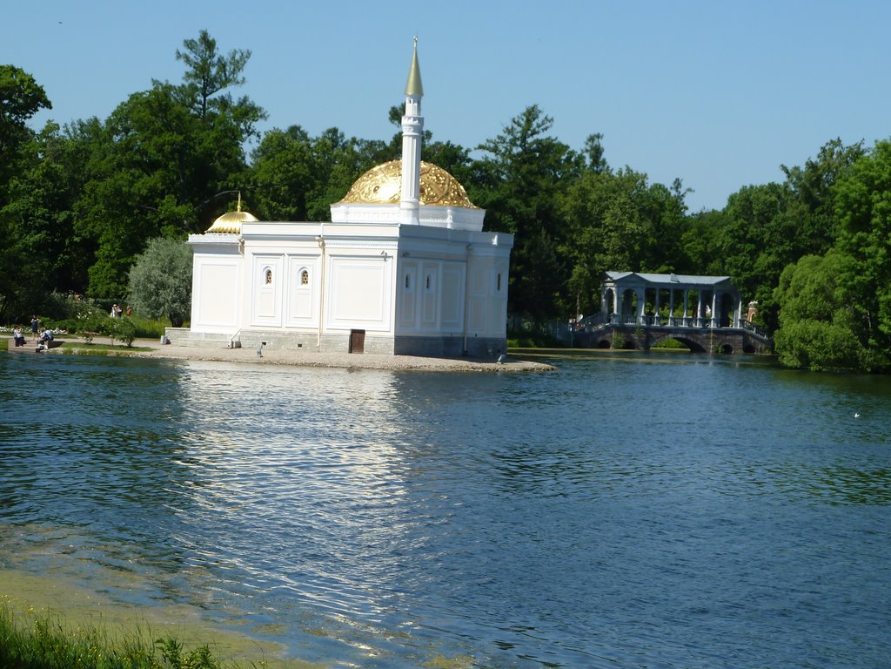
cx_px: 446
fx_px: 2471
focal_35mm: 96
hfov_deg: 20.4
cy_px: 334
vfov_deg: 15.4
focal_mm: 15.8
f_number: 5
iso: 80
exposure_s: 1/500
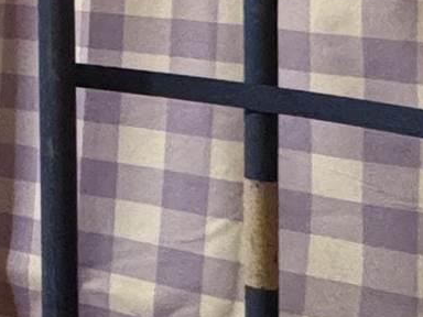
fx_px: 1369
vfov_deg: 12.6
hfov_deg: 10.6
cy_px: -154
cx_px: -920
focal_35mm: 112
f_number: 2.2
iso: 500
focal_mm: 2.22
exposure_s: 1/60
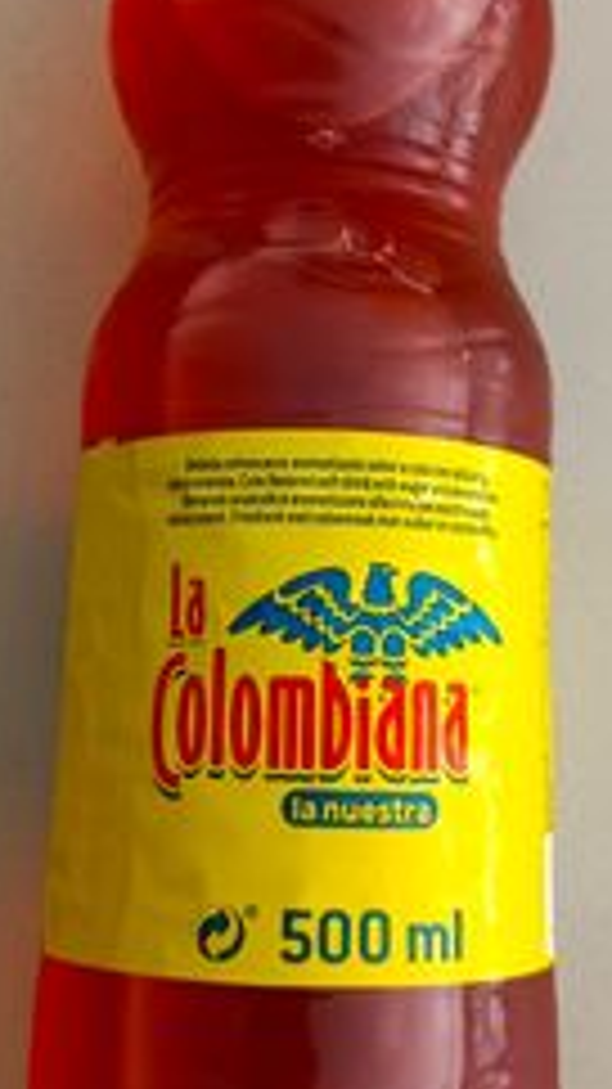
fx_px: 1386
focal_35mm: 48
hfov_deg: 24.9
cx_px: 297
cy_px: 423
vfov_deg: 42.6
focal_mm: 4.74
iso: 566
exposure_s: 1/50
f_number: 1.79
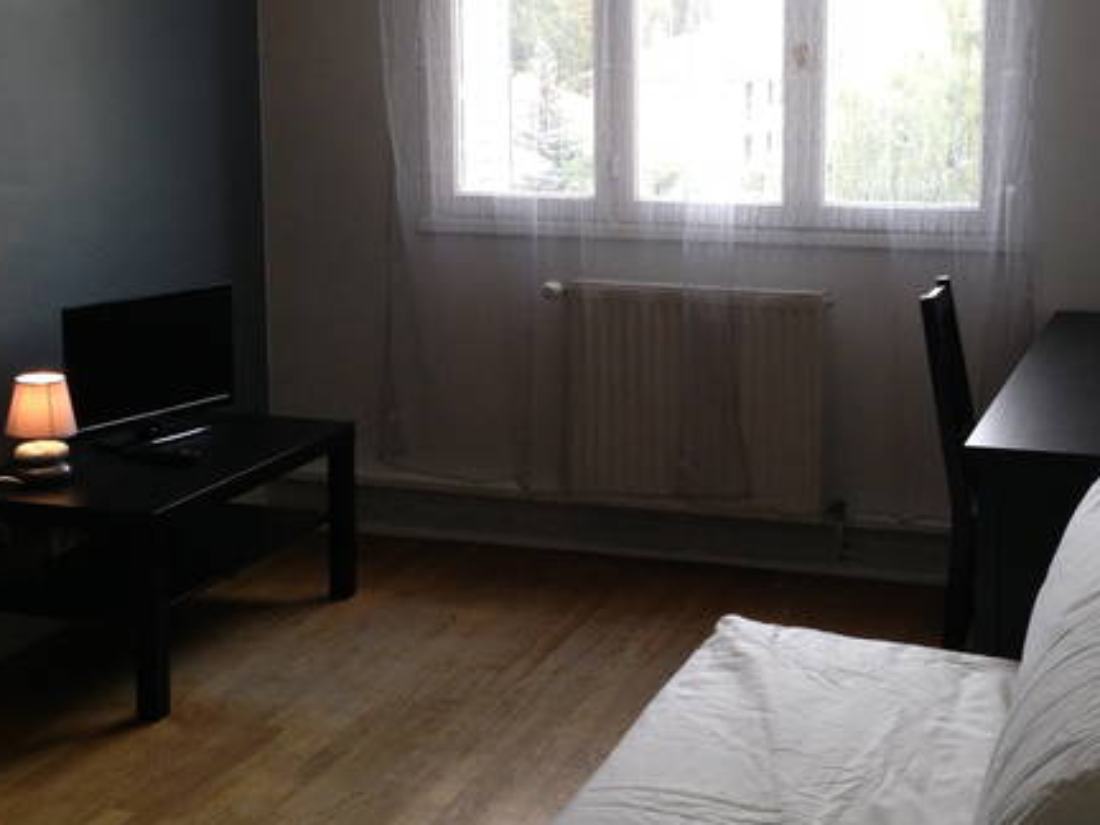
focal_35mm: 64
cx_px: 688
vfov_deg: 22.8
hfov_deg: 30.1
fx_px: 2034
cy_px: 242
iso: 80
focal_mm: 4.28
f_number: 2.4
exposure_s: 1/120
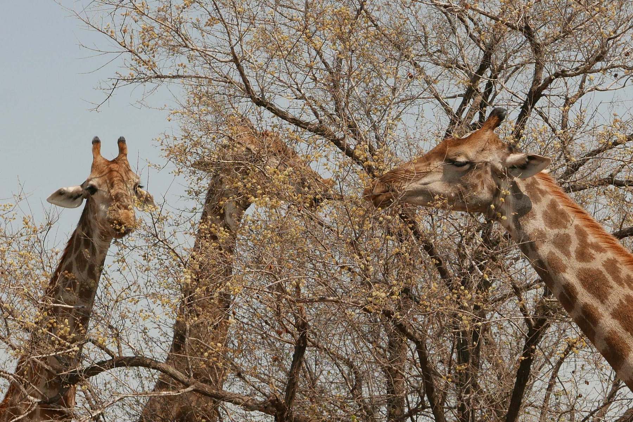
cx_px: 316
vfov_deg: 9.1
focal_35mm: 151
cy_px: 211
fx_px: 2655
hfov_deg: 13.6
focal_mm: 34
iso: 200
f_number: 5.6
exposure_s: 1/800
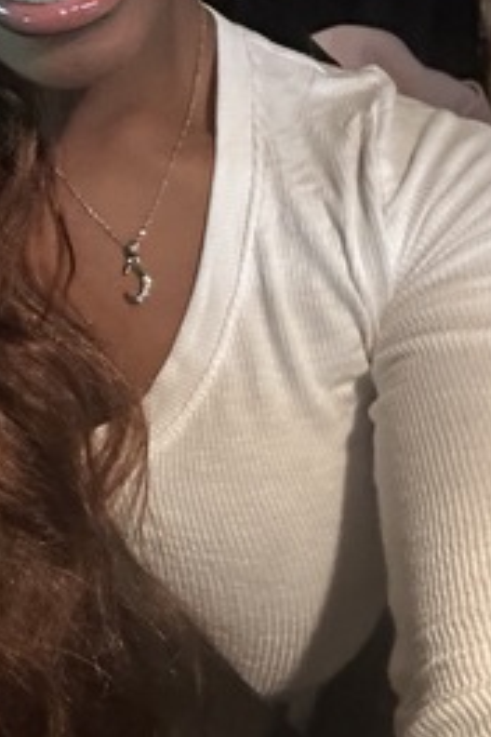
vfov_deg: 33.1
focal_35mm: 59
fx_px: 1207
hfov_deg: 22.5
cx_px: 57
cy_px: 165
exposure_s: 1/15
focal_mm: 2.69
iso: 1000
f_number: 1.9
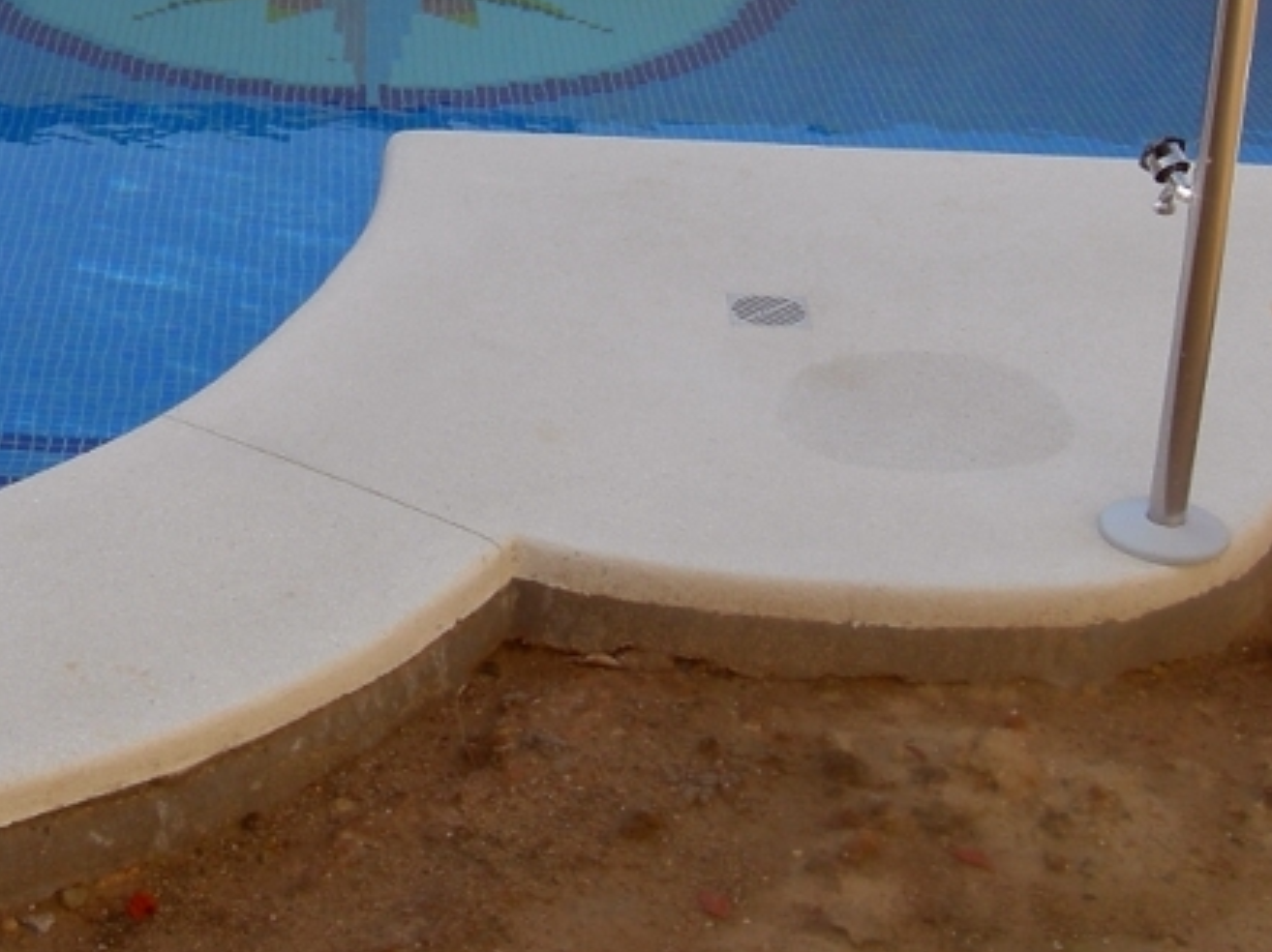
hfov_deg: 26.0
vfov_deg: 19.5
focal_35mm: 74
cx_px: 317
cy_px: 71
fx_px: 2718
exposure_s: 1/201
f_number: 5.4
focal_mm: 7.5
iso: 64
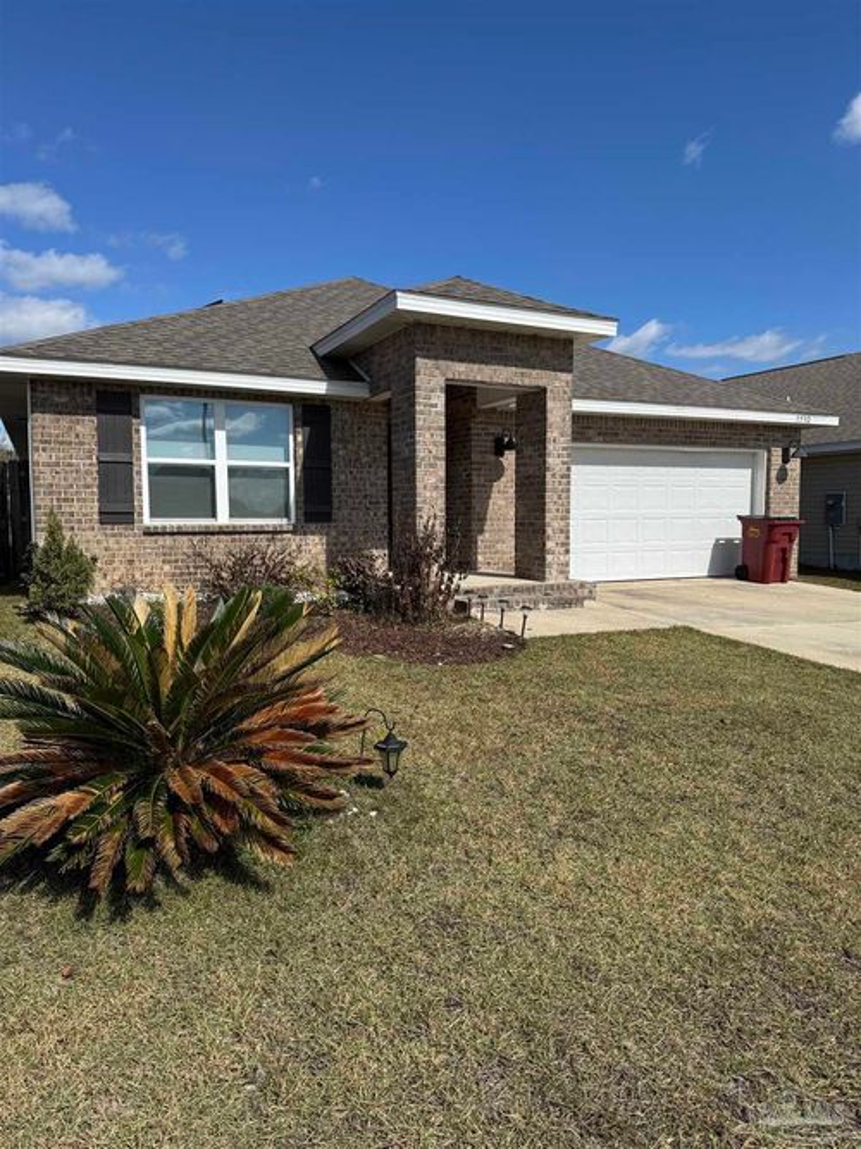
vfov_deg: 71.6
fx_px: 796
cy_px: 574
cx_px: 430
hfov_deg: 56.8
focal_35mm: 24
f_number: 1.78
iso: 80
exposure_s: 1/5814
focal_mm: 6.76
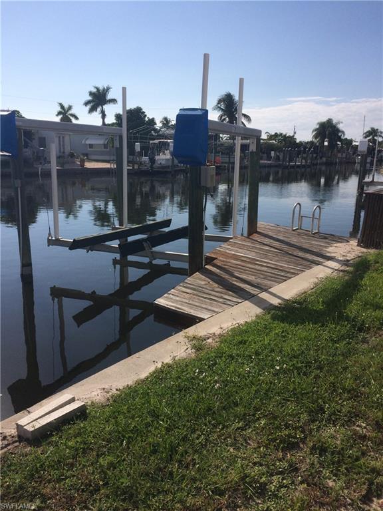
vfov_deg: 61.7
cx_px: 192
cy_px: 256
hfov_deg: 48.2
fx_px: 428
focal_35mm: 29
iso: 32
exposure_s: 1/5128
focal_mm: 4.15
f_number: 2.2
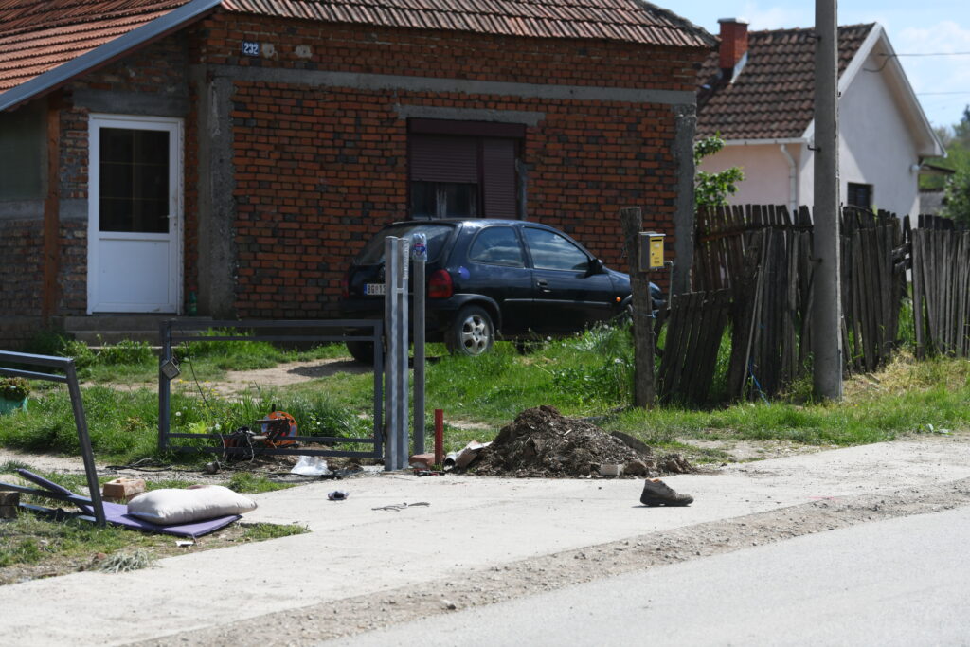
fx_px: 3018
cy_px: 324
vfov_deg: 12.2
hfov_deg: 18.3
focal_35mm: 112
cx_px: 485
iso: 400
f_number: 4.5
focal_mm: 112
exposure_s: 1/4000
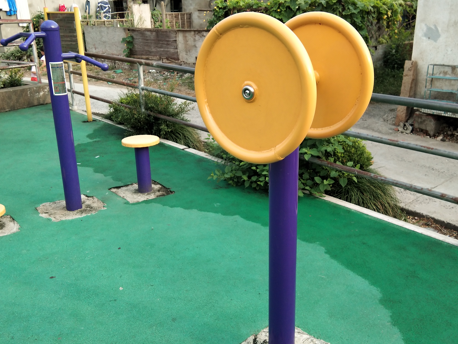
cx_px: 266
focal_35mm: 39
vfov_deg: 36.8
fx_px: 516
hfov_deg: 47.7
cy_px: 176
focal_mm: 3.69
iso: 50
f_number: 2.2
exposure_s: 1/234
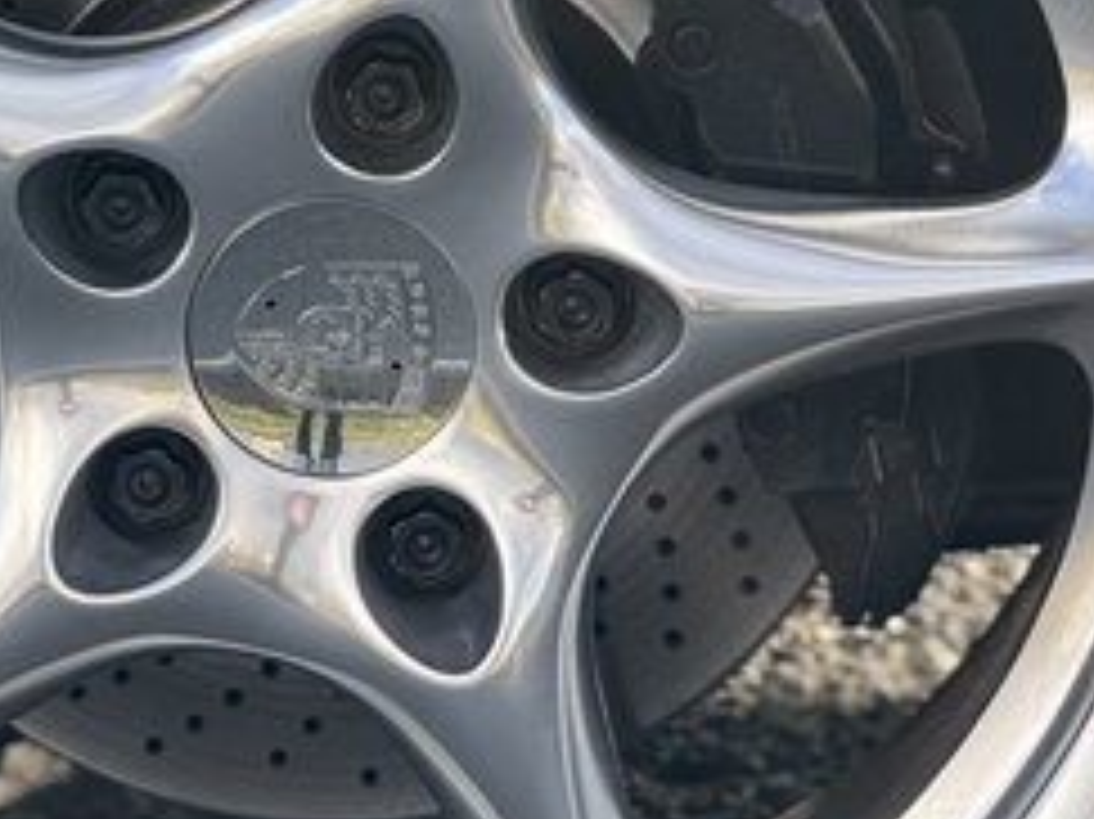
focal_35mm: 380
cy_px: 284
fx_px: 12004
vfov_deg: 3.9
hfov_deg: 5.2
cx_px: 347
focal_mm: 15.66
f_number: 2.8
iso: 64
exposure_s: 1/303
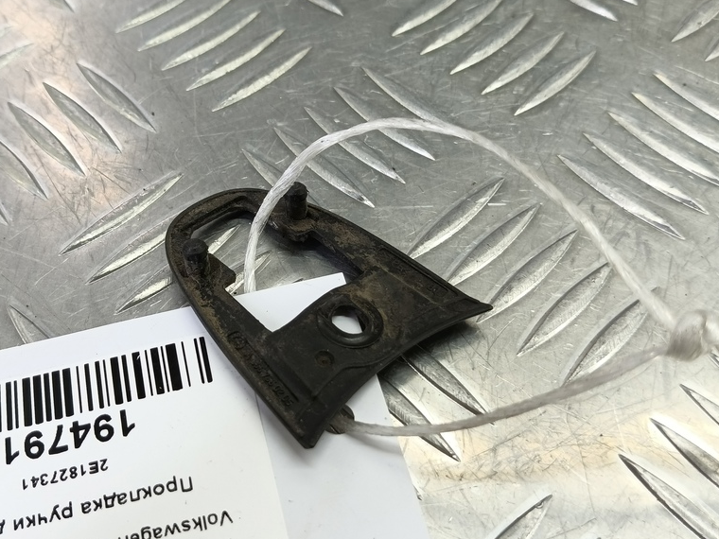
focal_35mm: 31
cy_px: 296
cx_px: 299
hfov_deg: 58.0
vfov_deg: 45.4
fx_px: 644
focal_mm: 4.11
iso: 117
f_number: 1.6
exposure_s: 1/50
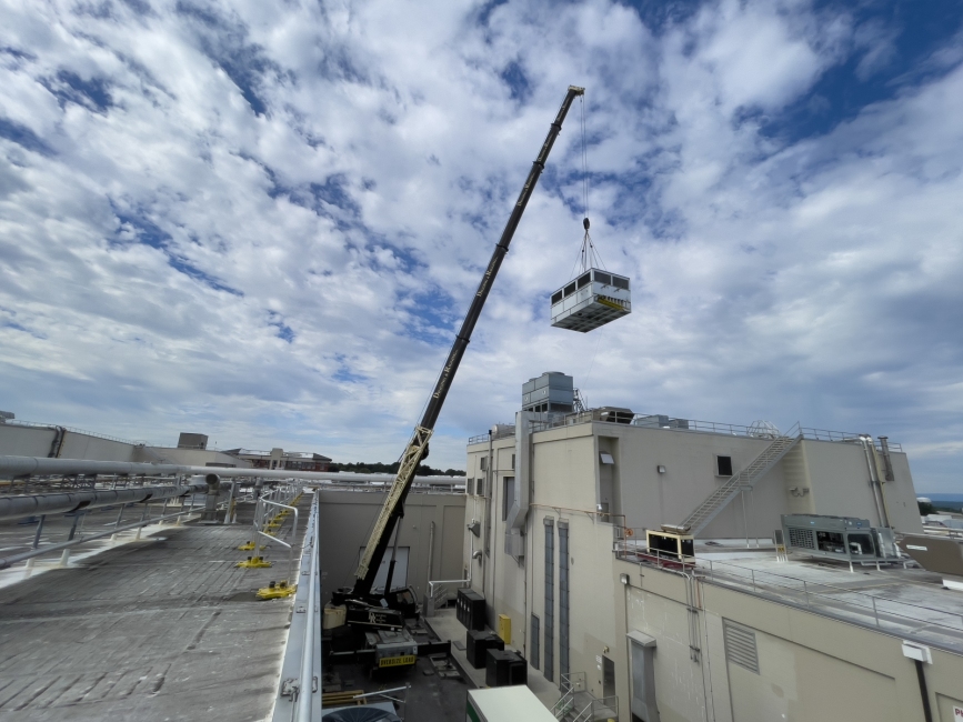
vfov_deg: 89.9
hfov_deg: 106.2
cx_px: 482
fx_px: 362
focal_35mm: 13
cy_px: 361
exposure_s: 1/2300
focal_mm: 1.54
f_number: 2.4
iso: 25
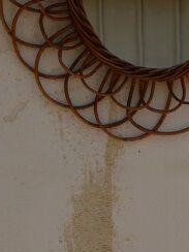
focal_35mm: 211
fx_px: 1536
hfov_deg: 6.8
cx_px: 358
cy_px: 301
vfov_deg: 9.3
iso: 200
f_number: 6.3
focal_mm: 20
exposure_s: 1/1600
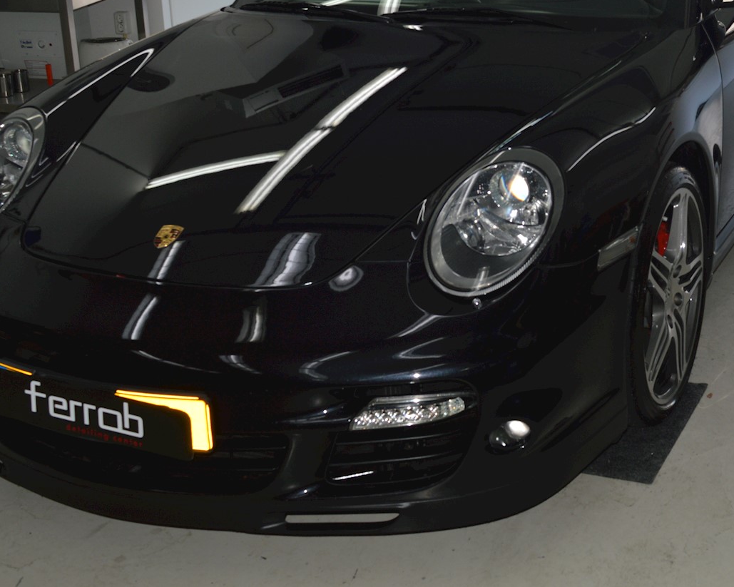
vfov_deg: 23.9
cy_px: 132
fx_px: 1368
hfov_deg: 29.2
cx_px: 604
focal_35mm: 63
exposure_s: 1/60
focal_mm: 24
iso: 140
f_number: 8
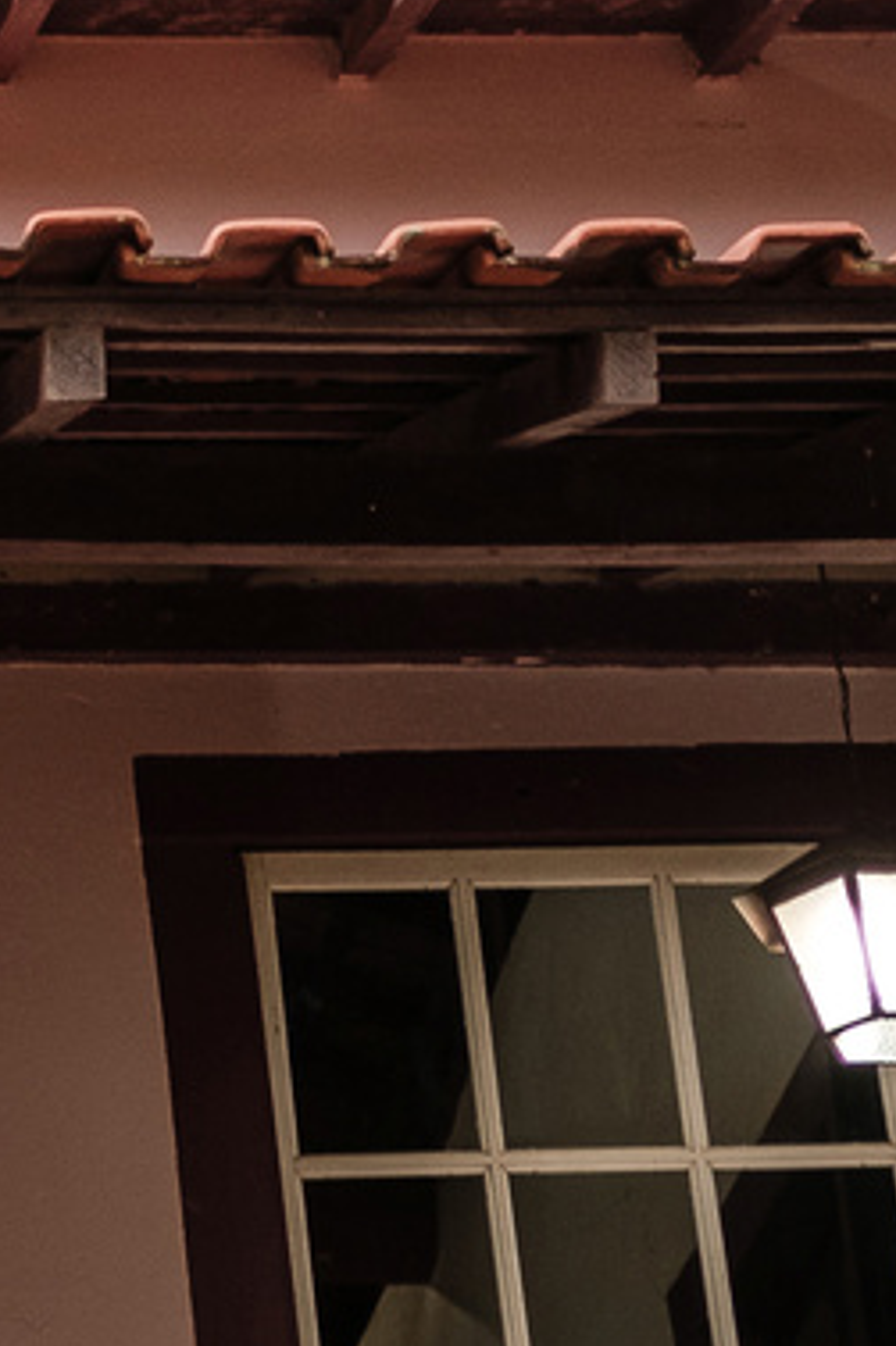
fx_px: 6240
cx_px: -946
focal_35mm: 167
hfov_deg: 7.8
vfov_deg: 12.3
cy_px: 350
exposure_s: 1/100
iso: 100
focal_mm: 23
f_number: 2
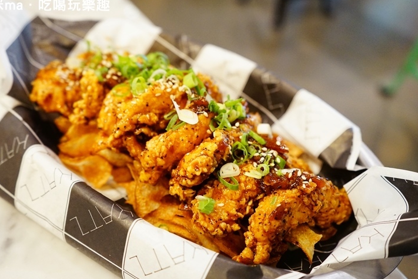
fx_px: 418
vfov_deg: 36.9
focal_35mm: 36
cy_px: 139
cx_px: 193
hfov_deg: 53.1
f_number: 4
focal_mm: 32
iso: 3200
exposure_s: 1/60
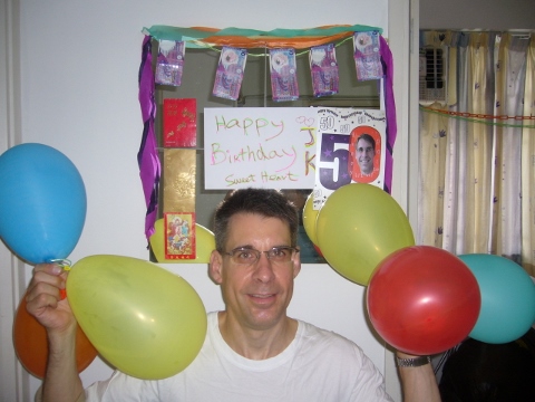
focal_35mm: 35
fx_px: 541
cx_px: 268
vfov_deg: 40.7
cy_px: 201
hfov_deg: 52.6
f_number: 2.8
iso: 100
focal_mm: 5.8
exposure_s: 1/60
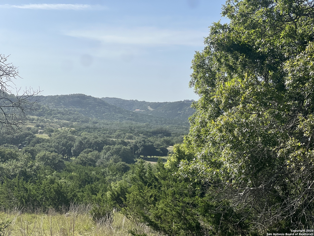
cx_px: 157
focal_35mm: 77
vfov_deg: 19.1
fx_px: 698
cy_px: 118
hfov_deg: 25.3
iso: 32
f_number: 2.8
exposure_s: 1/874
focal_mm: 9
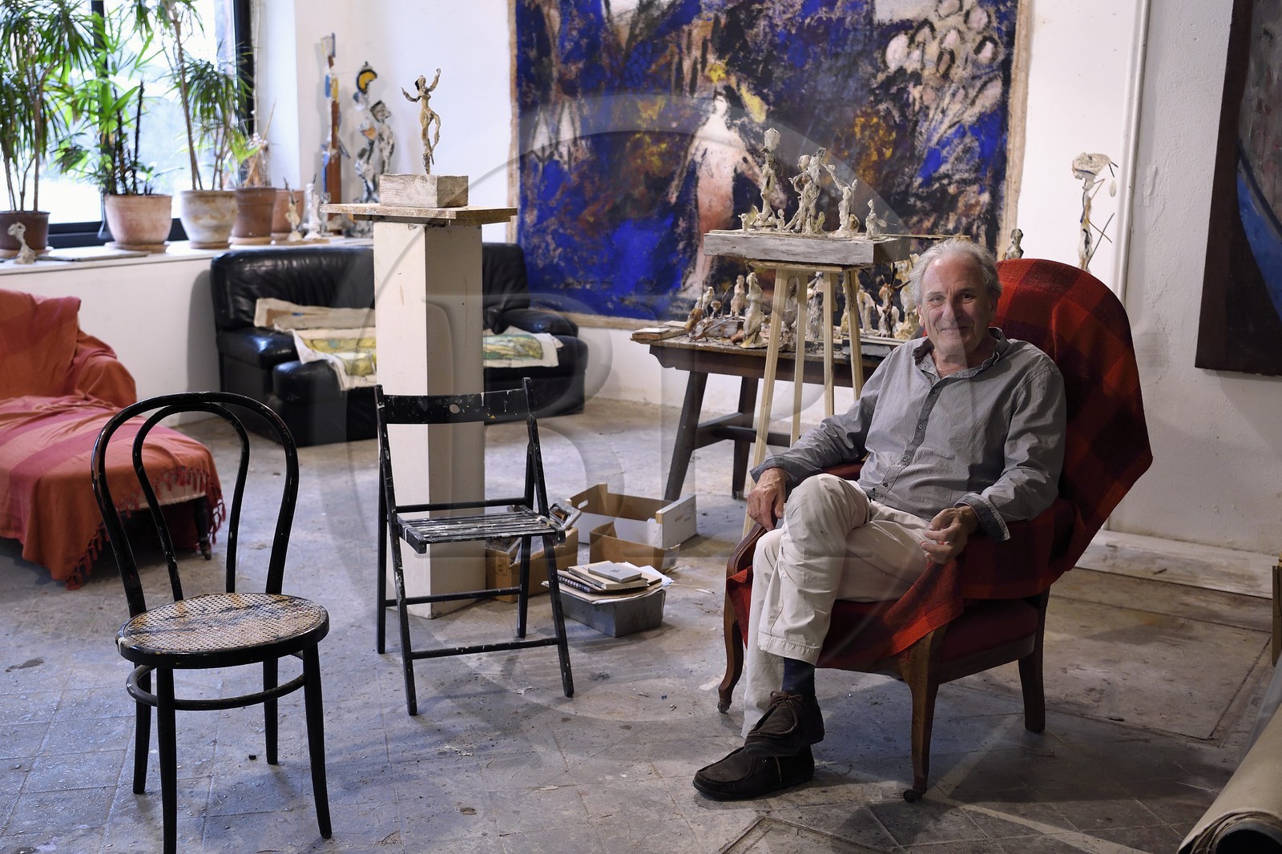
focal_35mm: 38
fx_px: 1353
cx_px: 641
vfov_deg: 35.0
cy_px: 427
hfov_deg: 50.7
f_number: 3.5
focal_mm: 38
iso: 1600
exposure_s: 1/60
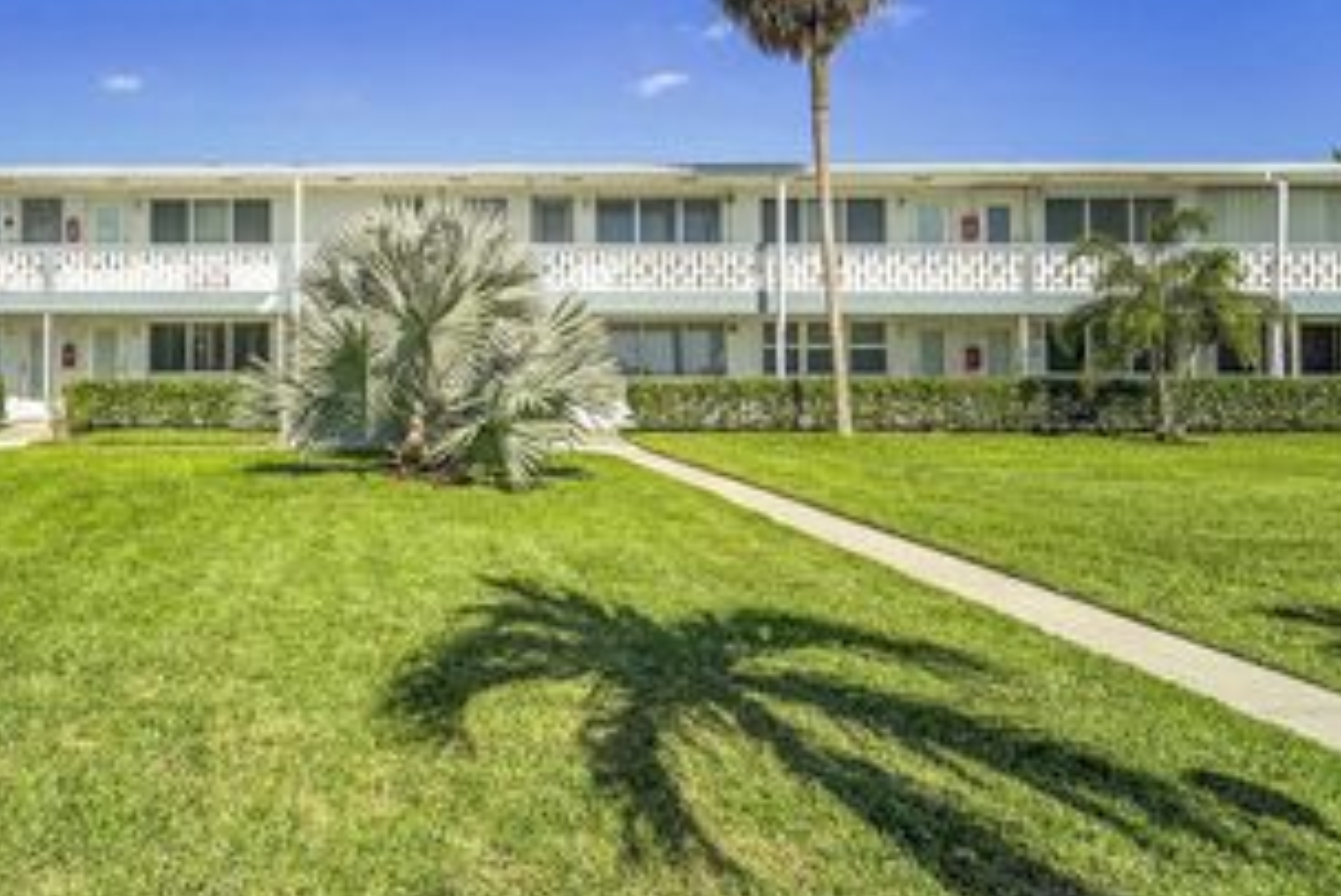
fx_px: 857
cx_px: 344
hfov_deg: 71.2
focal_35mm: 23
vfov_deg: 54.2
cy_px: 307
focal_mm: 14
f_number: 8
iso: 400
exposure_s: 1/640
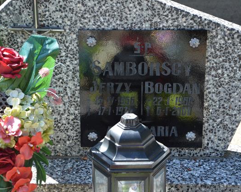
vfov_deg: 14.5
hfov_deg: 18.1
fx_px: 756
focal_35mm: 106
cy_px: 96
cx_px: 122
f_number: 5.6
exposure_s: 1/125
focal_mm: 62
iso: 200
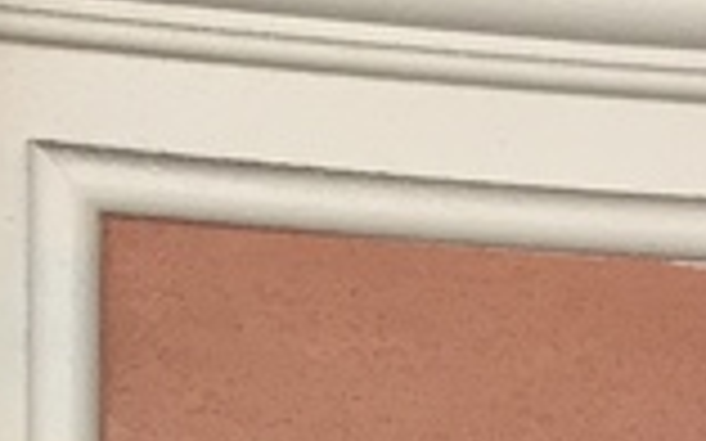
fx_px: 2712
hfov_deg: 12.7
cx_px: 1488
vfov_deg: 8.5
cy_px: 1058
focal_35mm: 141
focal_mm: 4.15
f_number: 2.2
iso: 80
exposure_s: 1/30
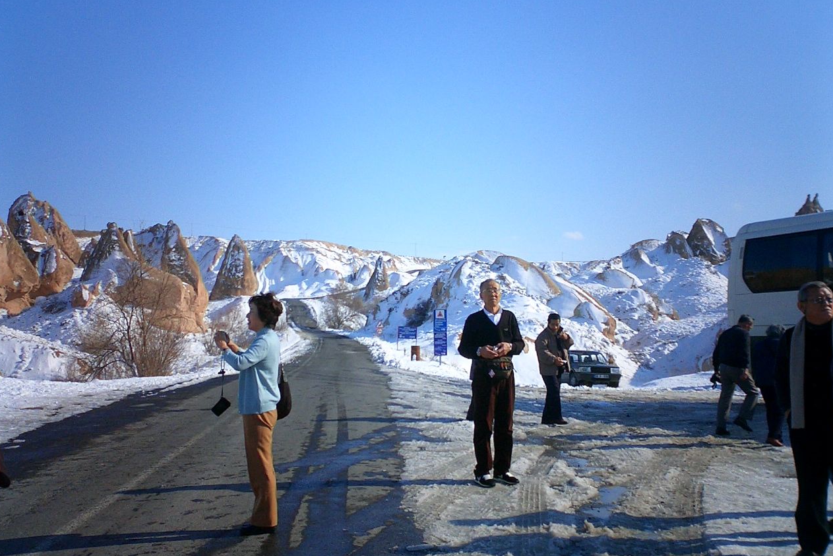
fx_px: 902
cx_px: 416
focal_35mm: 39
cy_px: 283
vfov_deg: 34.2
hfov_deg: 49.6
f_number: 3.5
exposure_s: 1/2000
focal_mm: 5.6
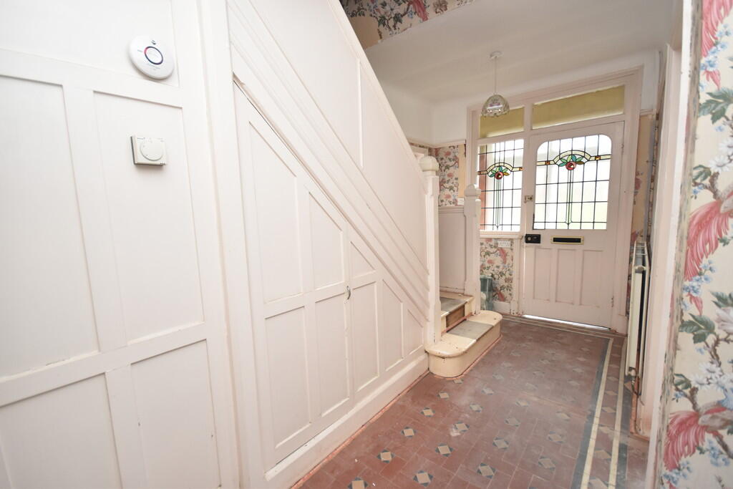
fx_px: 305
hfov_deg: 100.4
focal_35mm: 15
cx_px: 366
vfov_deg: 77.3
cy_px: 244
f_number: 4.5
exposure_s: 1/160
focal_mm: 10
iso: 800
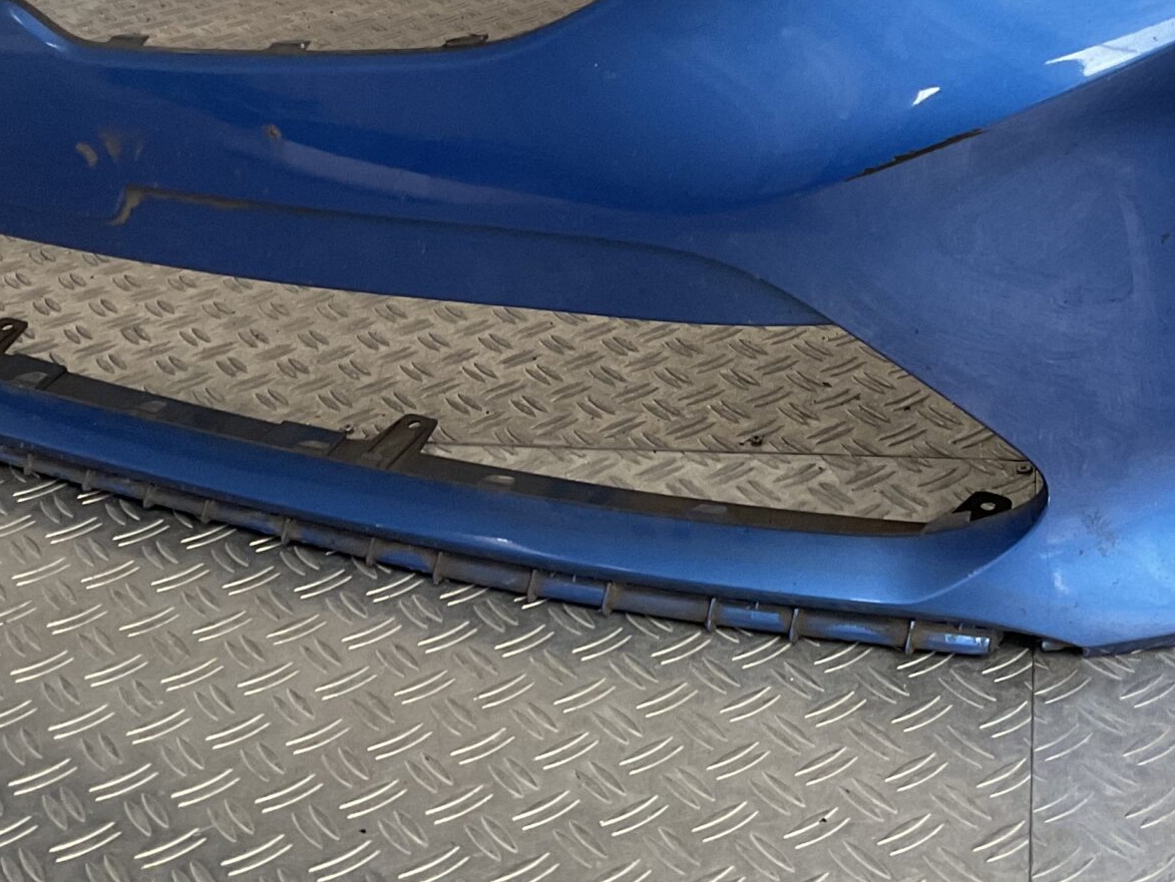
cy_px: 125
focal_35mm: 63
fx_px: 2139
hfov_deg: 30.7
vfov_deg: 22.8
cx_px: 632
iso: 80
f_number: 1.8
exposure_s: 1/60
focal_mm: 3
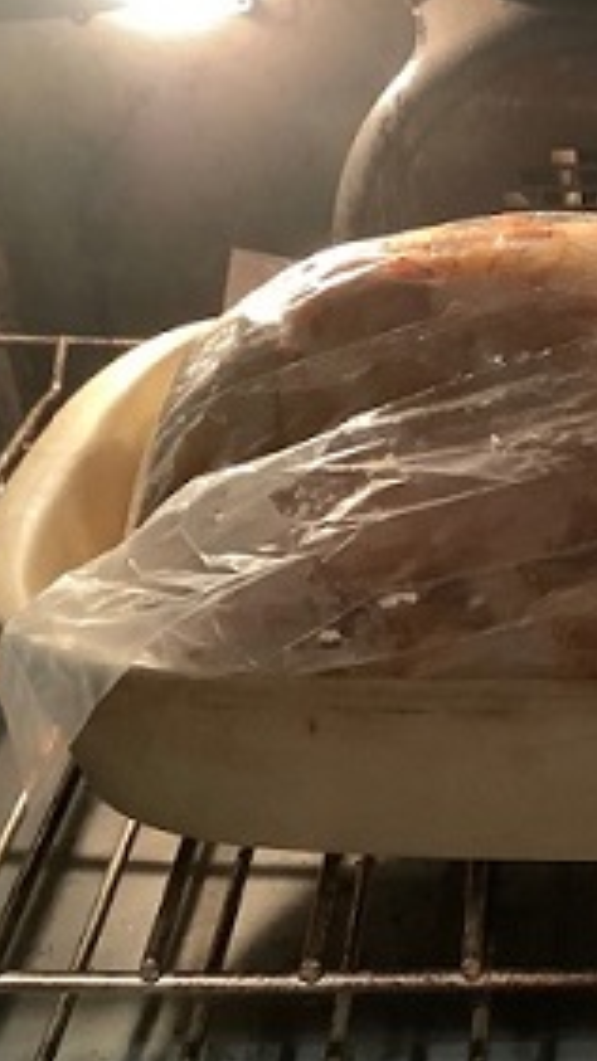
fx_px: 1351
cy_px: 521
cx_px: 582
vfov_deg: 42.9
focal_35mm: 48
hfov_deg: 23.9
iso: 250
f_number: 2.4
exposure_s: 1/40
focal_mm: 3.3
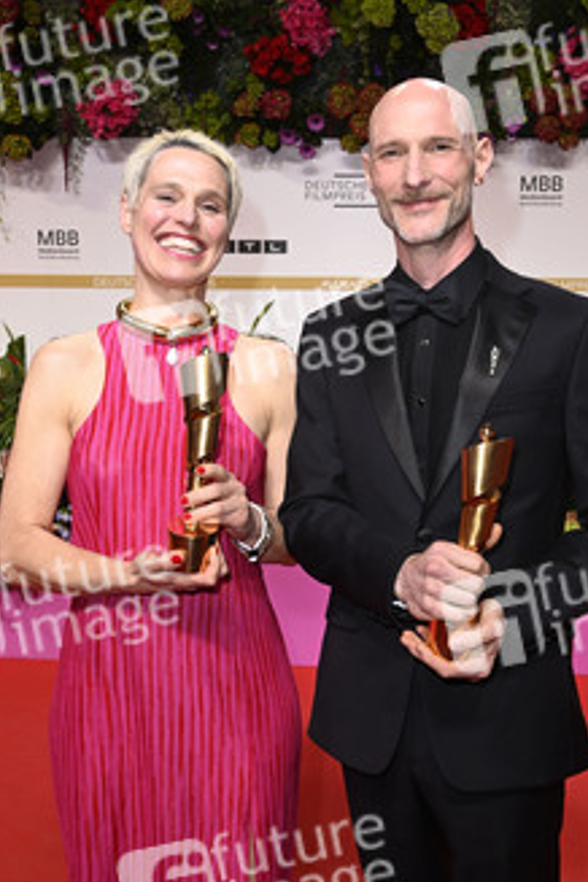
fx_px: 1078
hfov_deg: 30.5
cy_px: 475
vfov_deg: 44.5
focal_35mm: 44
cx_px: 334
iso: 1000
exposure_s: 1/125
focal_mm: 36
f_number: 6.3
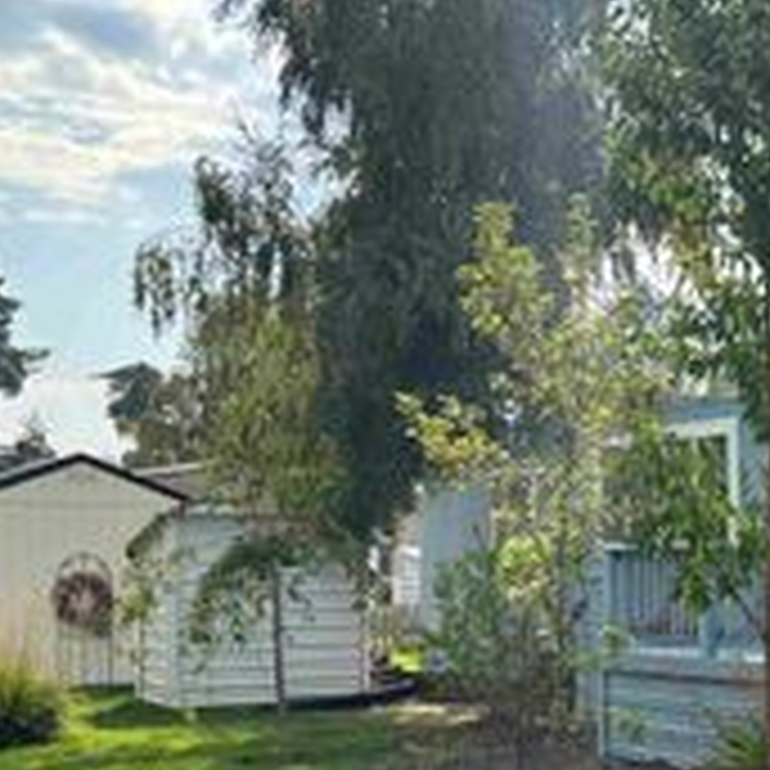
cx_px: 1009
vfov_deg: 25.3
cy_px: 615
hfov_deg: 22.8
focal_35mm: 67
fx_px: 1686
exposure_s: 1/1845
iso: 50
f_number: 1.6
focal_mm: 5.96
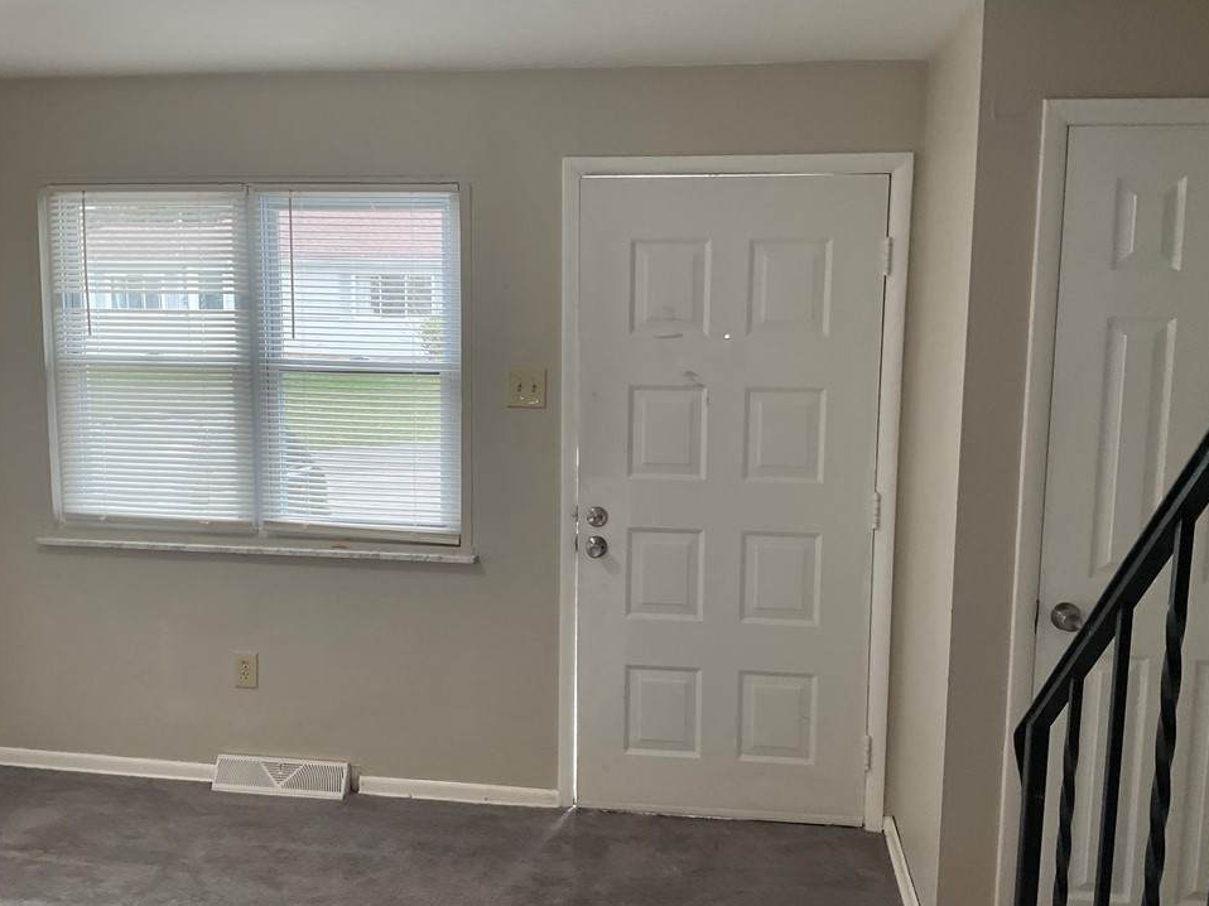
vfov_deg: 45.4
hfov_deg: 58.3
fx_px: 1082
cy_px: 433
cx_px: 572
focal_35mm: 31
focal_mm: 3
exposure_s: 1/120
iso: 64
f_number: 1.8
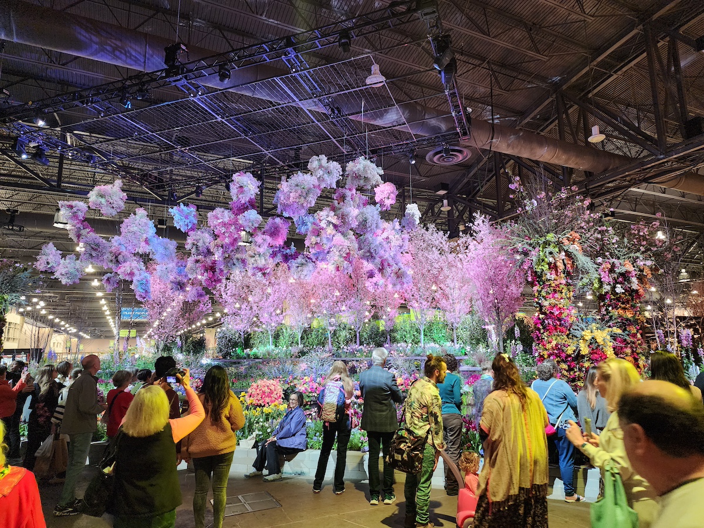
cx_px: 352
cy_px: 264
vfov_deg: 58.9
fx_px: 468
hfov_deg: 73.9
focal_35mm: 23
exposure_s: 1/60
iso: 500
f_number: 1.8
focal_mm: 6.4
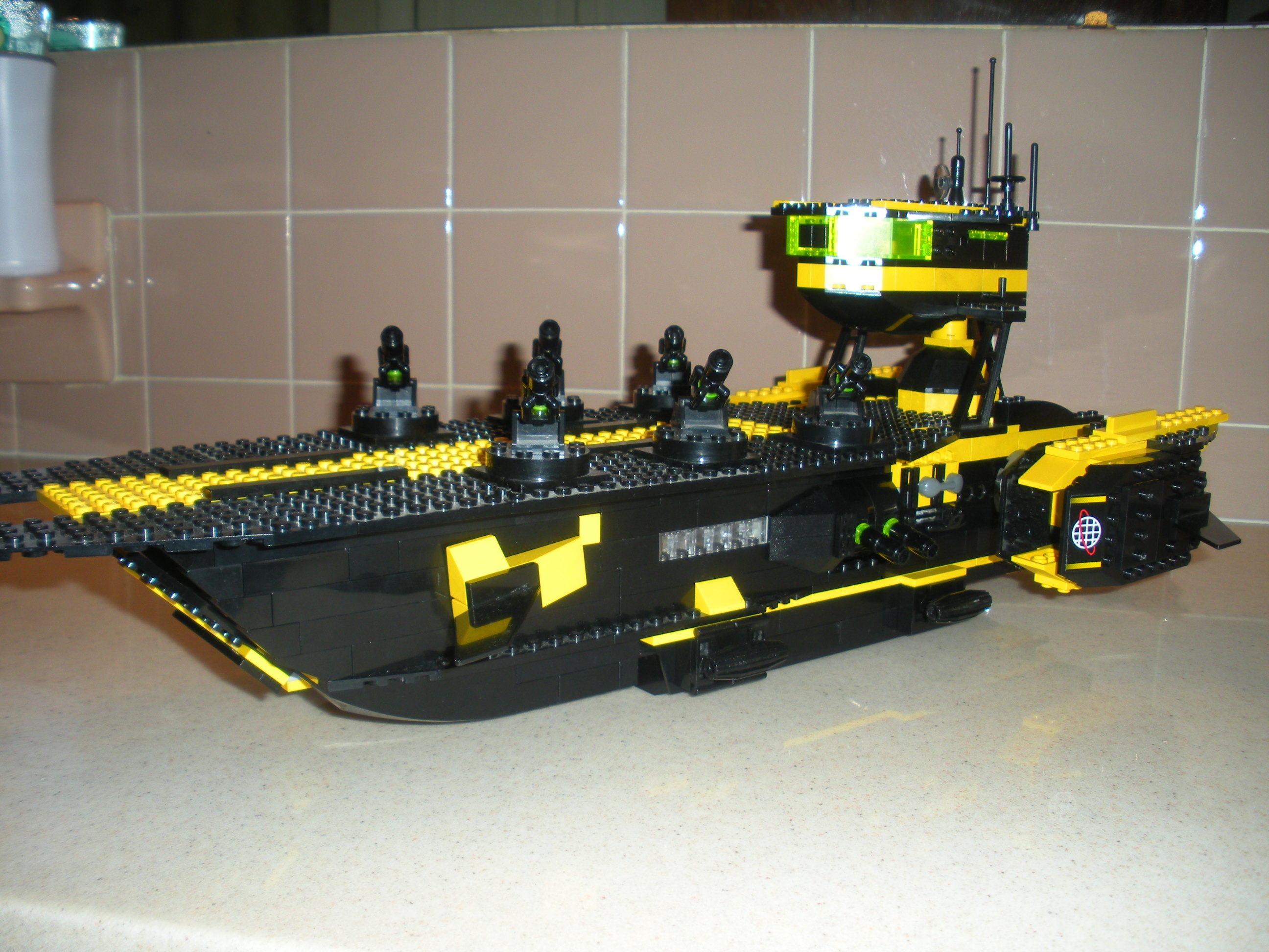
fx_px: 1320
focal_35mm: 36
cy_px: 476
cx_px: 634
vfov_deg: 39.7
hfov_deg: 51.4
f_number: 3.5
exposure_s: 1/60
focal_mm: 6.3
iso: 64
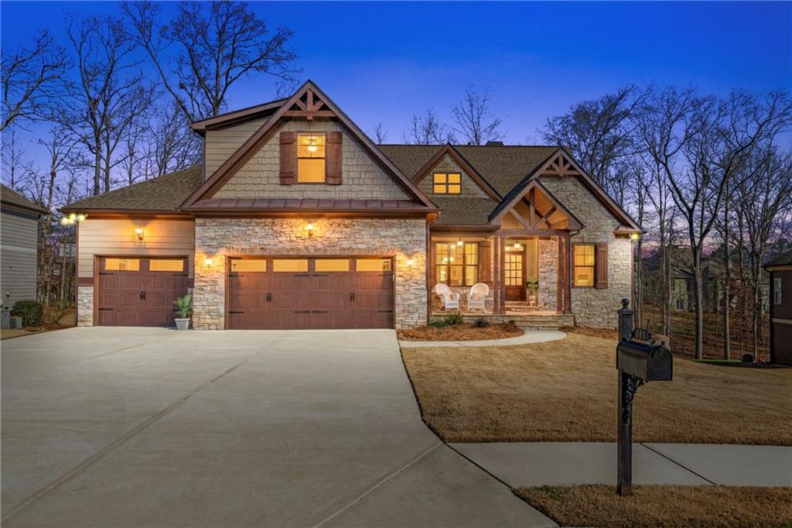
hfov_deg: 73.8
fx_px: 528
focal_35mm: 24
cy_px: 264
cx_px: 396
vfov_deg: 53.1
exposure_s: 1/8000
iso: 1250
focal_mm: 24
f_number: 6.3
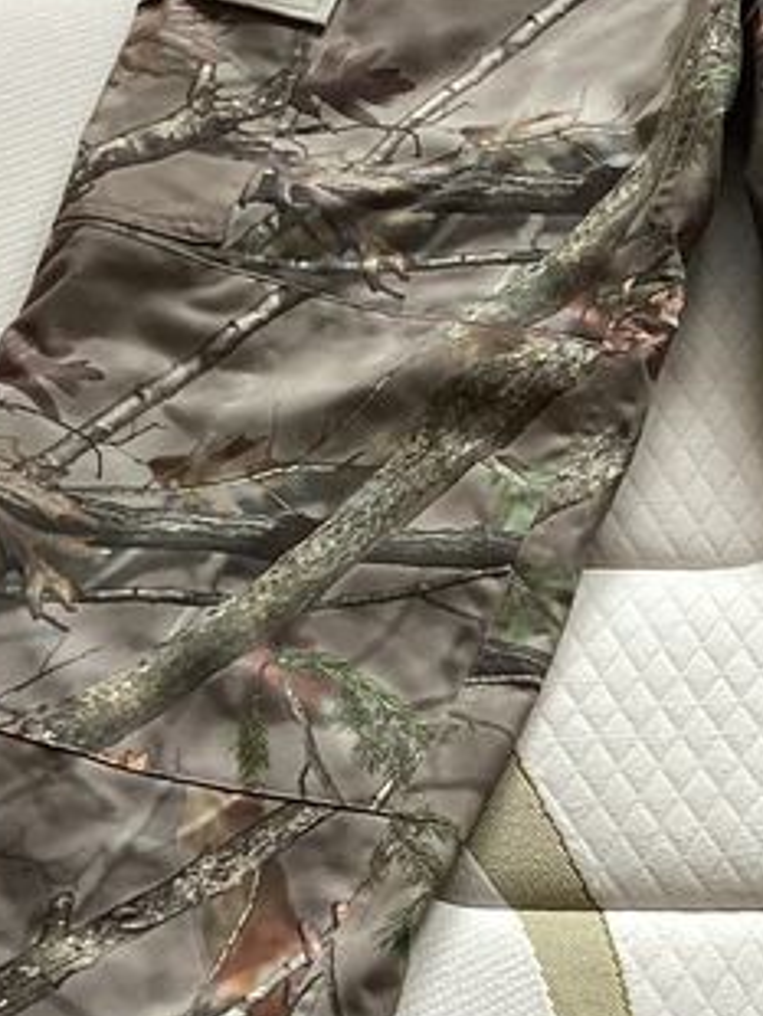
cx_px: 815
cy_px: 708
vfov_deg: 19.5
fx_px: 2935
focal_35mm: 100
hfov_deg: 14.5
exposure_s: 1/60
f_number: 2.4
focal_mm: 3.3
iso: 64
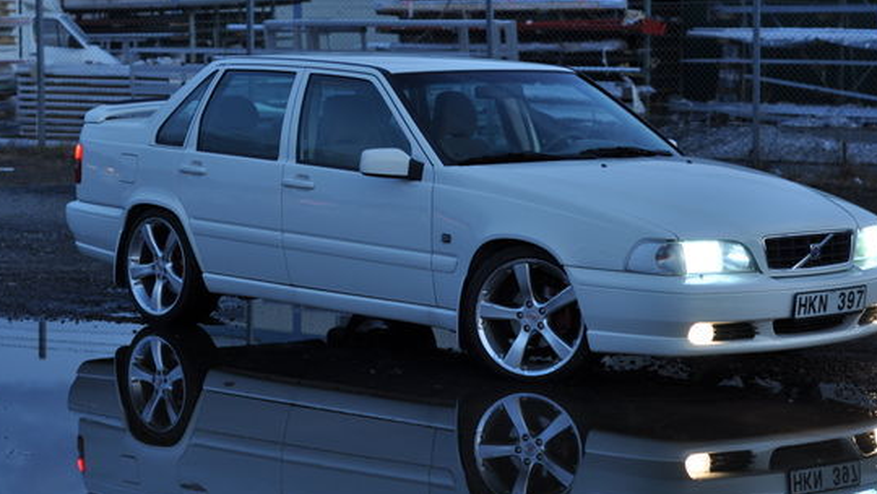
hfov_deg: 22.9
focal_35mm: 93
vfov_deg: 13.0
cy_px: 329
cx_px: 469
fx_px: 2163
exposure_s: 1/50
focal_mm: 50
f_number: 3.5
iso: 200
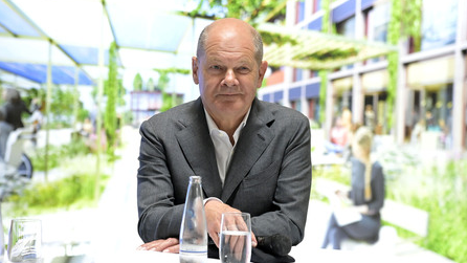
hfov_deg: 16.9
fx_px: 1573
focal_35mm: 127
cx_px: 235
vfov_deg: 9.6
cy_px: 126
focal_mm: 120
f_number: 4.5
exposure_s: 1/125
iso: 8000
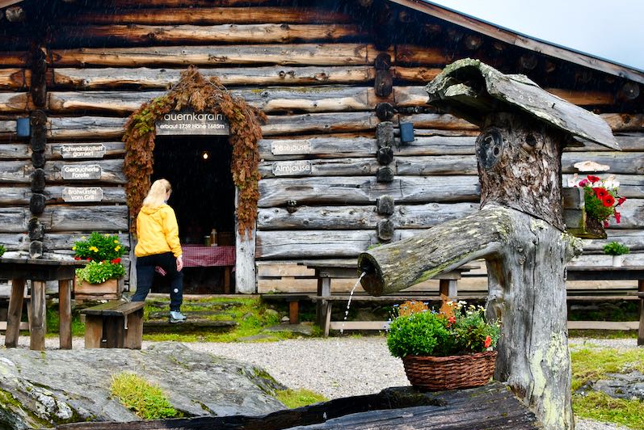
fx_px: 1038
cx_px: 230
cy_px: 179
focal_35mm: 58
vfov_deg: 23.4
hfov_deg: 34.2
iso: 280
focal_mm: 28
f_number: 5.6
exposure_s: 1/250
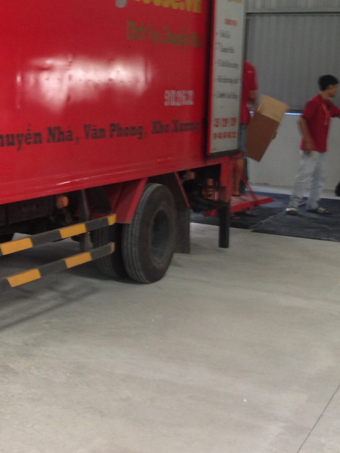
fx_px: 917
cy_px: 131
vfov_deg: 27.5
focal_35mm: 70
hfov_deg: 19.9
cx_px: -52
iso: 64
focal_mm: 4.12
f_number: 2.4
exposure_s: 1/20
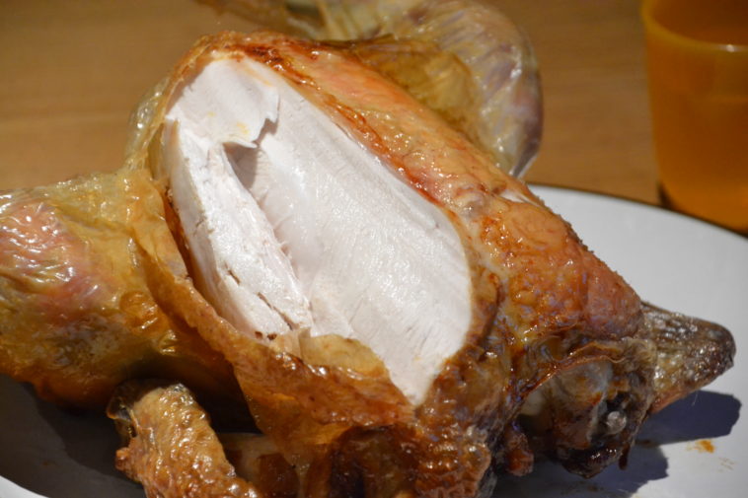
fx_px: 6232
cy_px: 249
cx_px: 374
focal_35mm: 300
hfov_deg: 6.9
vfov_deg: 4.6
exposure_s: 1/100
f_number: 6.3
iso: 3200
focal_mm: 200
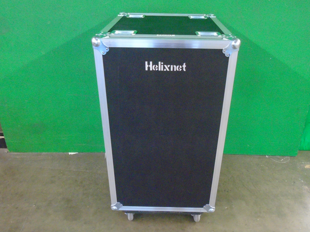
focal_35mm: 29
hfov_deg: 61.6
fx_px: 260
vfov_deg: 48.2
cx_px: 165
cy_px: 117
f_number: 3.2
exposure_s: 1/13
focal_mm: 4.6
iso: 800
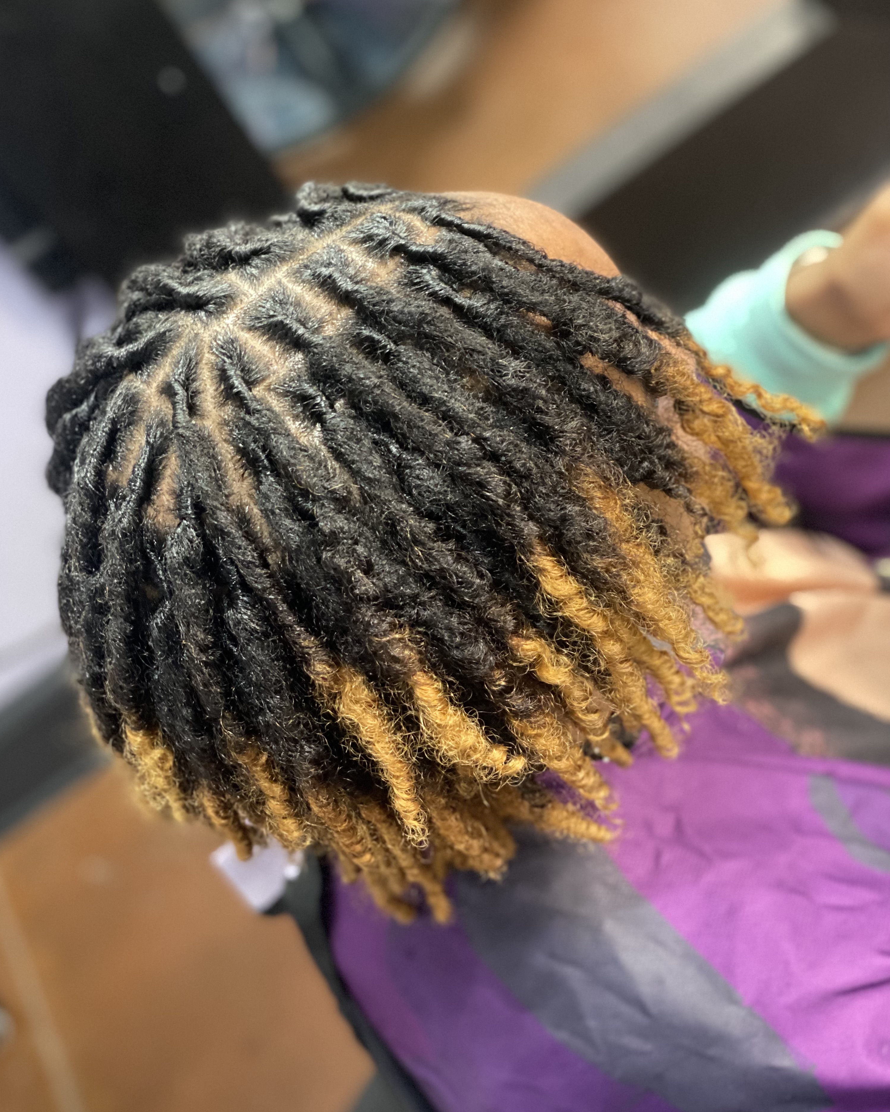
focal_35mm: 55
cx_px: 441
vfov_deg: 34.1
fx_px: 1811
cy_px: 550
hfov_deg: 27.6
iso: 500
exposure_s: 1/24
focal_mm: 6
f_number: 2
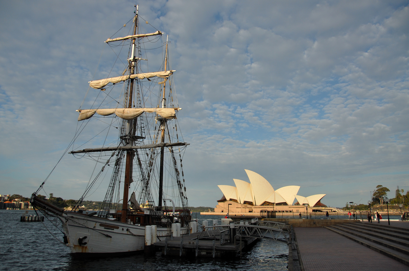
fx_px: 340
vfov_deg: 43.5
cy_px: 136
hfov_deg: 62.0
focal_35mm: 30
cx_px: 204
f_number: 3.5
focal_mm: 20
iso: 200
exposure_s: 1/2500
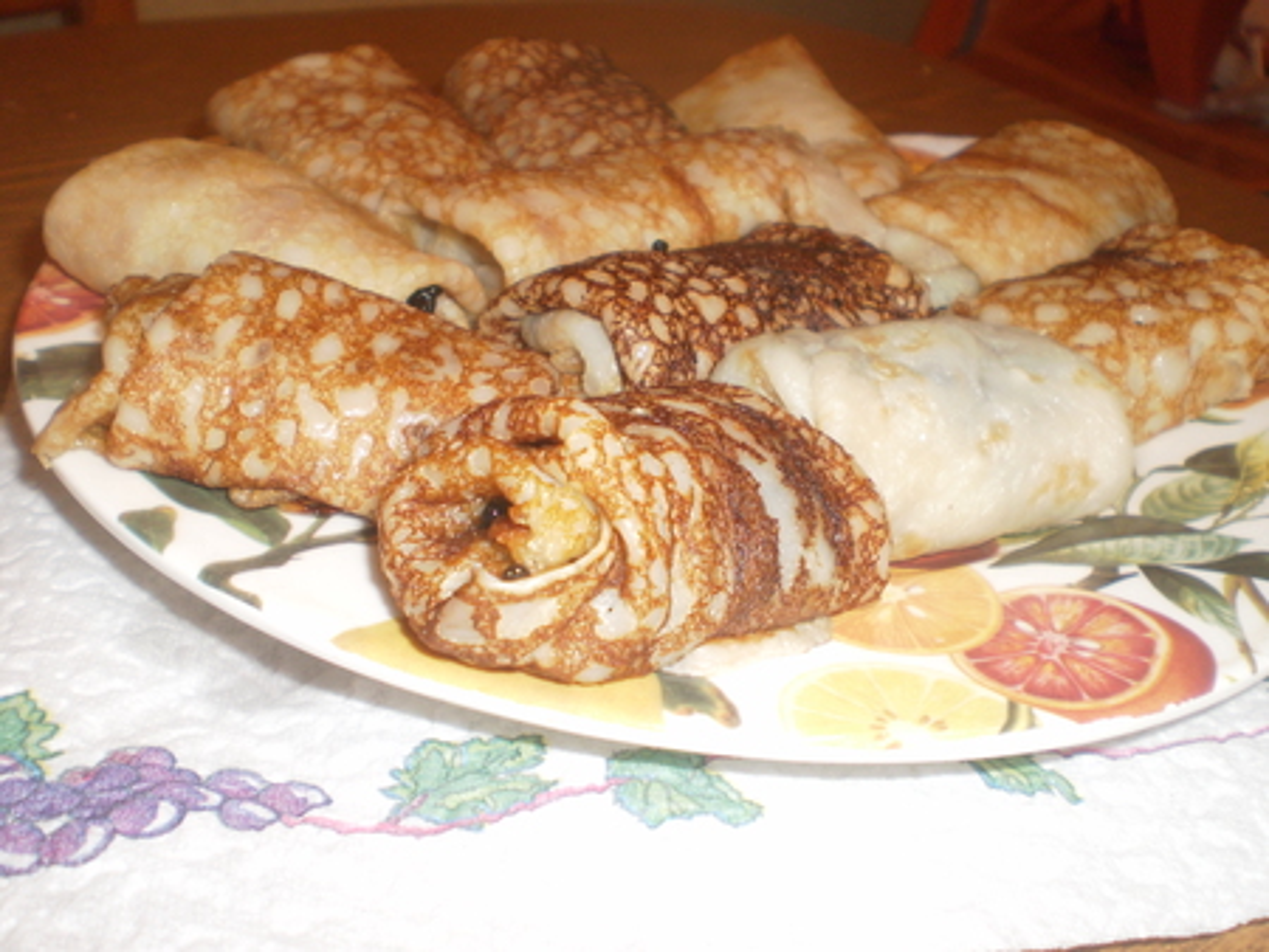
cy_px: 476
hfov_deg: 51.3
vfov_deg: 39.7
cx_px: 634
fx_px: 1320
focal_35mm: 36
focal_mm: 6.3
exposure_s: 1/30
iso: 125
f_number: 3.1
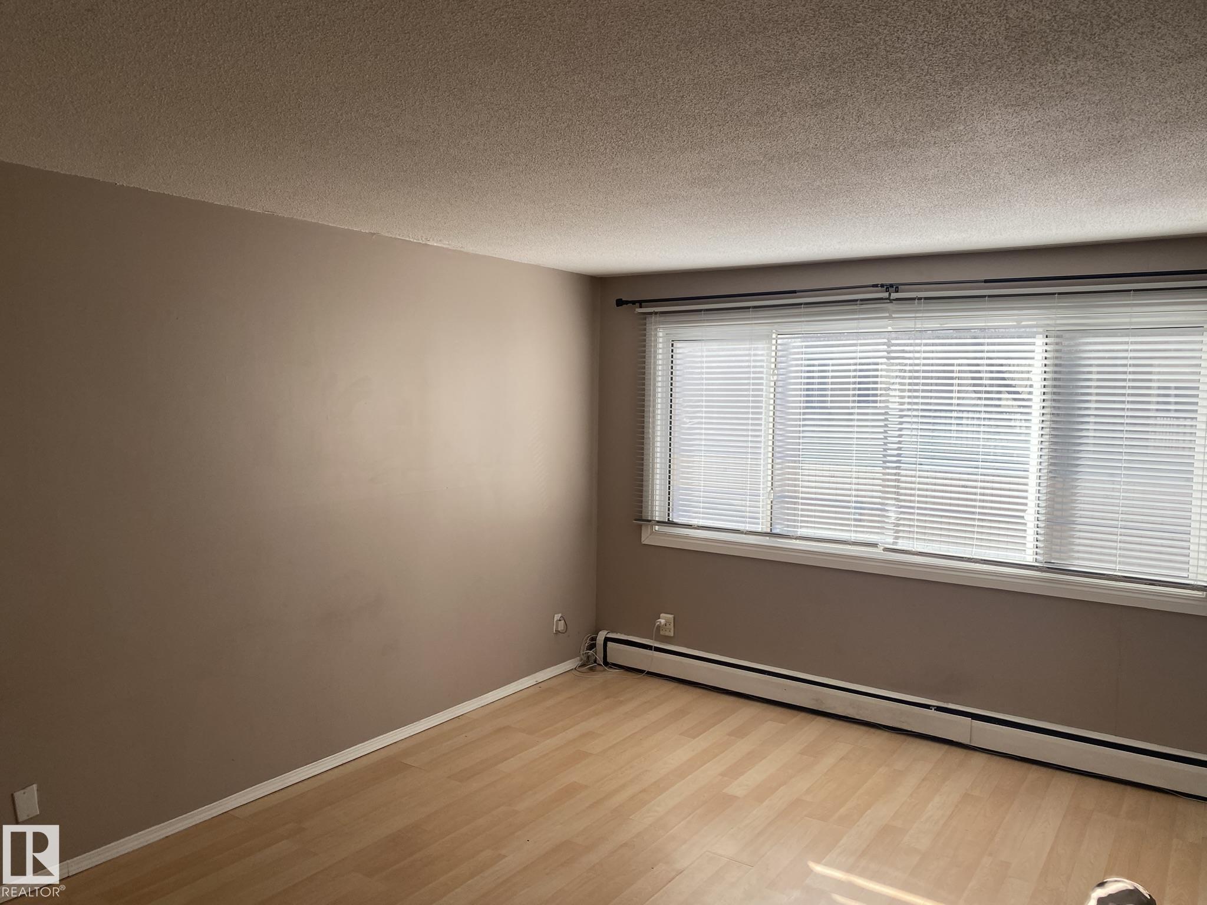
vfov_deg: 53.1
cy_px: 452
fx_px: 907
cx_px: 604
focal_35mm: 26
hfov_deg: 67.3
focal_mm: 4.25
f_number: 1.8
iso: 32
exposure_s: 1/318
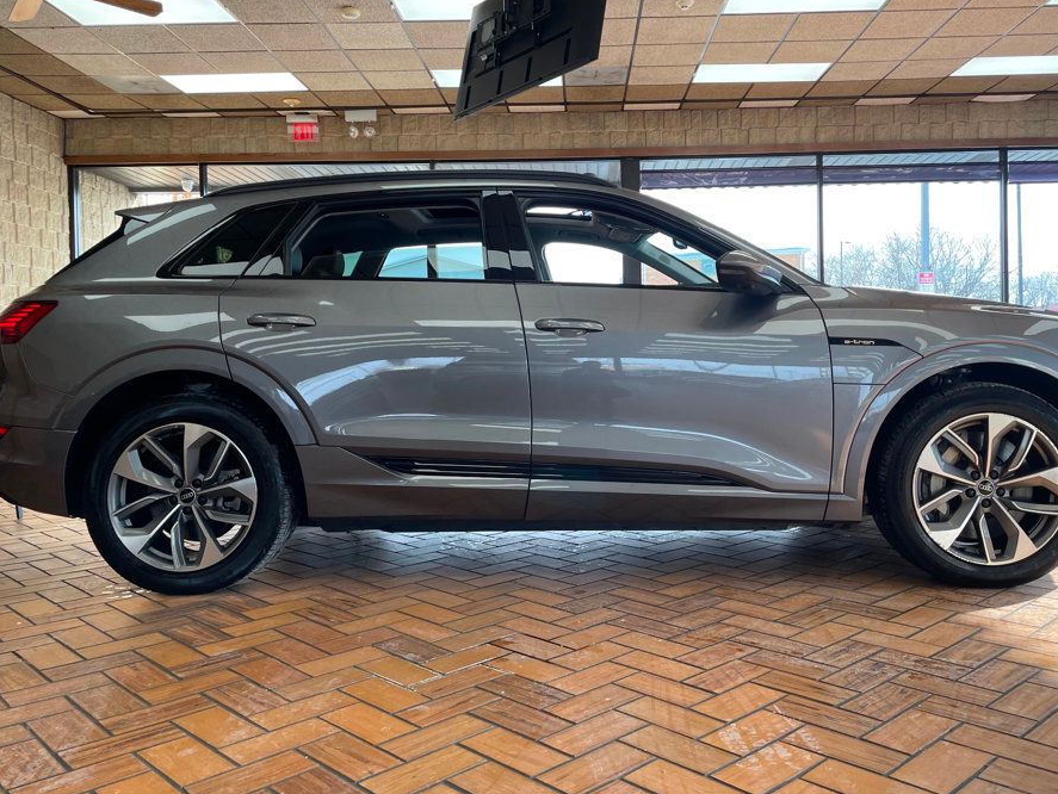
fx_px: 917
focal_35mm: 30
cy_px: 376
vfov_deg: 46.8
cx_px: 581
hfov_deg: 59.8
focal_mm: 4.2
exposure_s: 1/175
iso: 32
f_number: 1.6
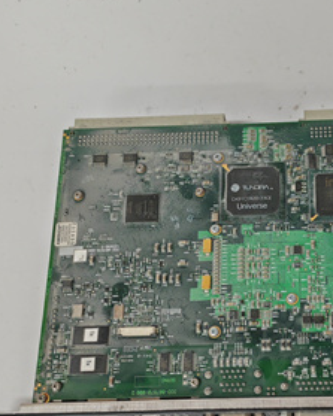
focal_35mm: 63
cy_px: 250
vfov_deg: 30.0
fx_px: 777
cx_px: 269
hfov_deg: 23.8
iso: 640
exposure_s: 1/100
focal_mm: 6.12
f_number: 1.9
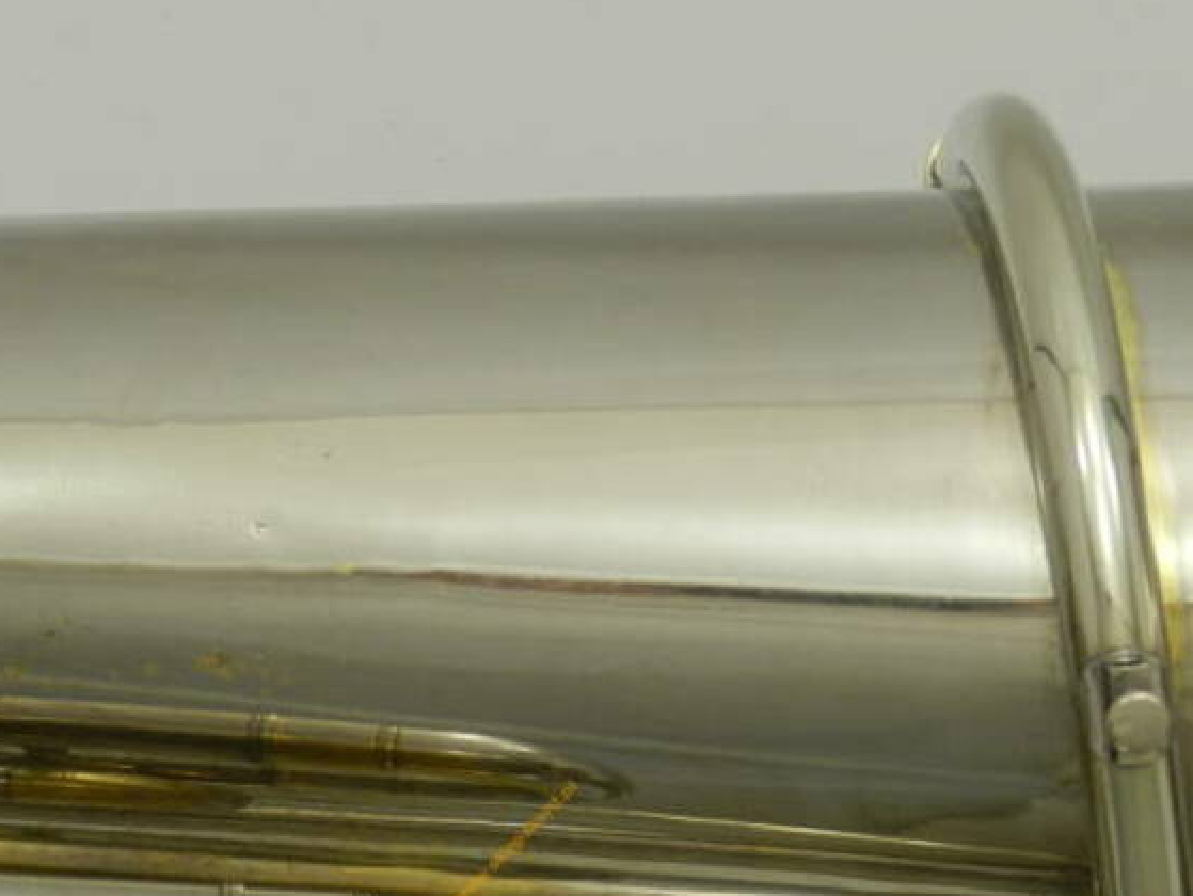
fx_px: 8035
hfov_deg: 8.5
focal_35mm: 233
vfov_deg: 6.4
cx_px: 513
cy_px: 841
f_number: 4.8
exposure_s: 1/30
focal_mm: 20.5
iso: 200
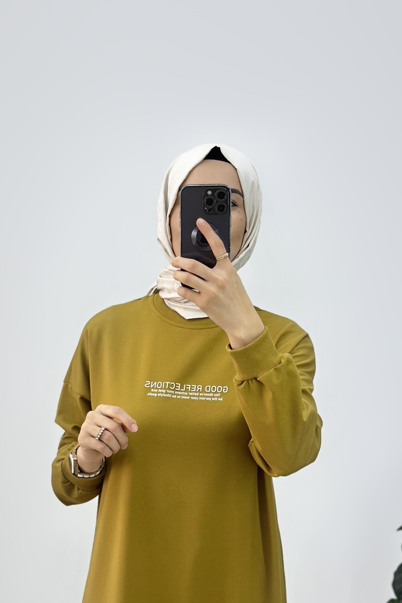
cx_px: 194
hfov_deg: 16.7
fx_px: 1373
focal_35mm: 82
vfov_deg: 24.4
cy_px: 473
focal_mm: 6.86
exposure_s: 1/241
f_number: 1.78
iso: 80
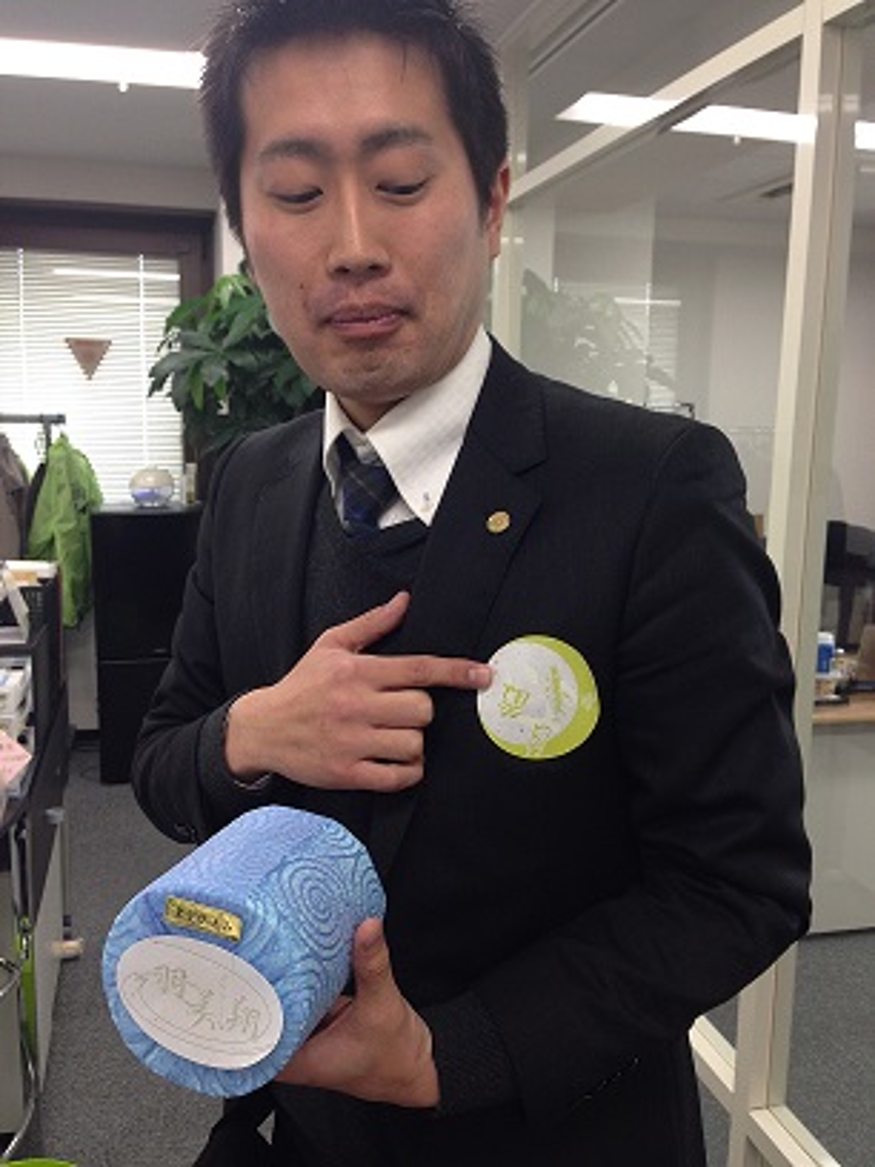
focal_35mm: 33
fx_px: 1112
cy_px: 584
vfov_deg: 55.4
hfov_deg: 42.9
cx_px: 438
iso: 64
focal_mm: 4.12
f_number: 2.4
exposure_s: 1/40
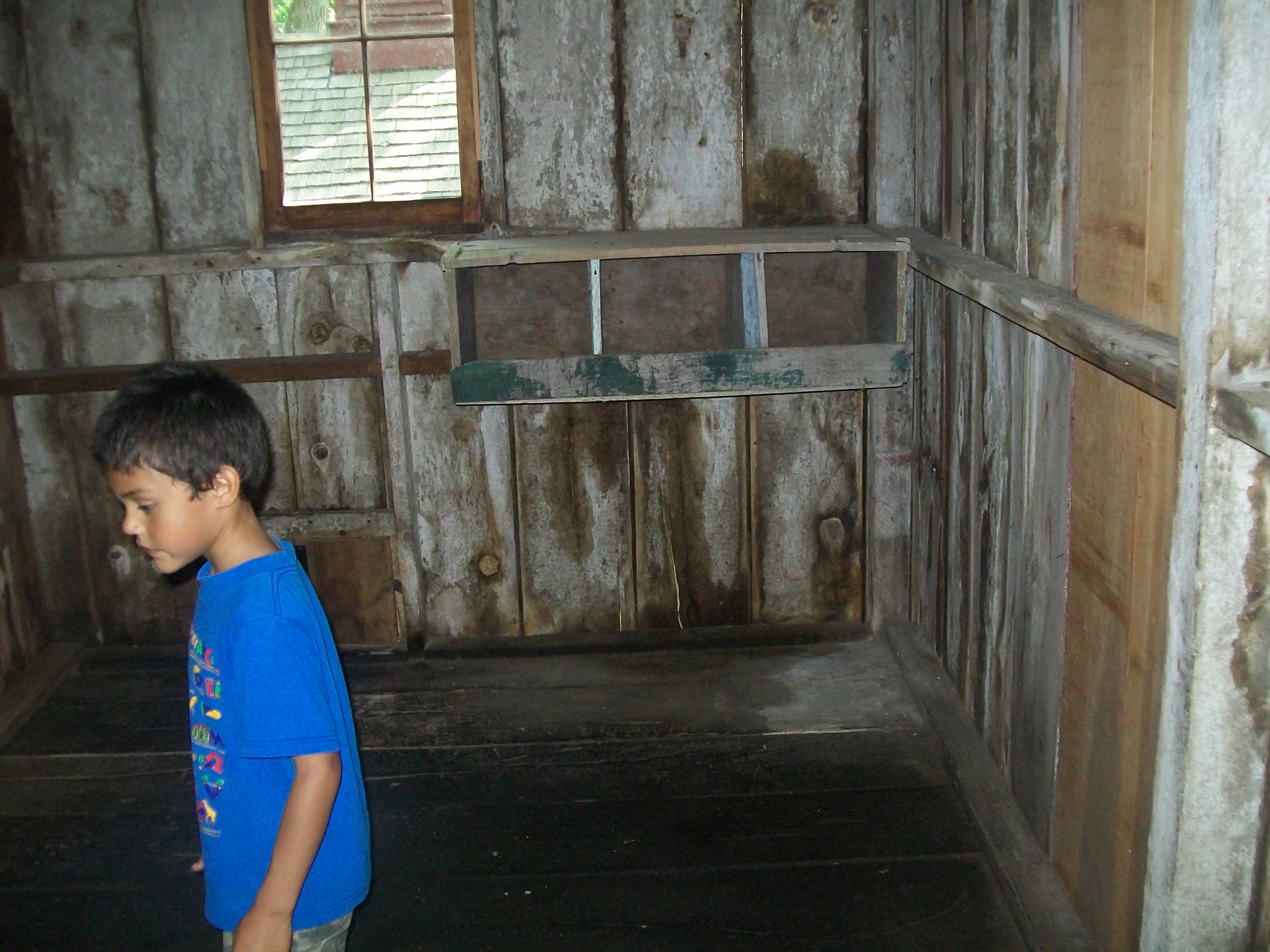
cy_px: 476
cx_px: 635
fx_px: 1321
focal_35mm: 36
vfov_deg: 39.7
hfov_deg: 51.4
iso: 160
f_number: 2.7
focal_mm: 6
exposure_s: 1/60
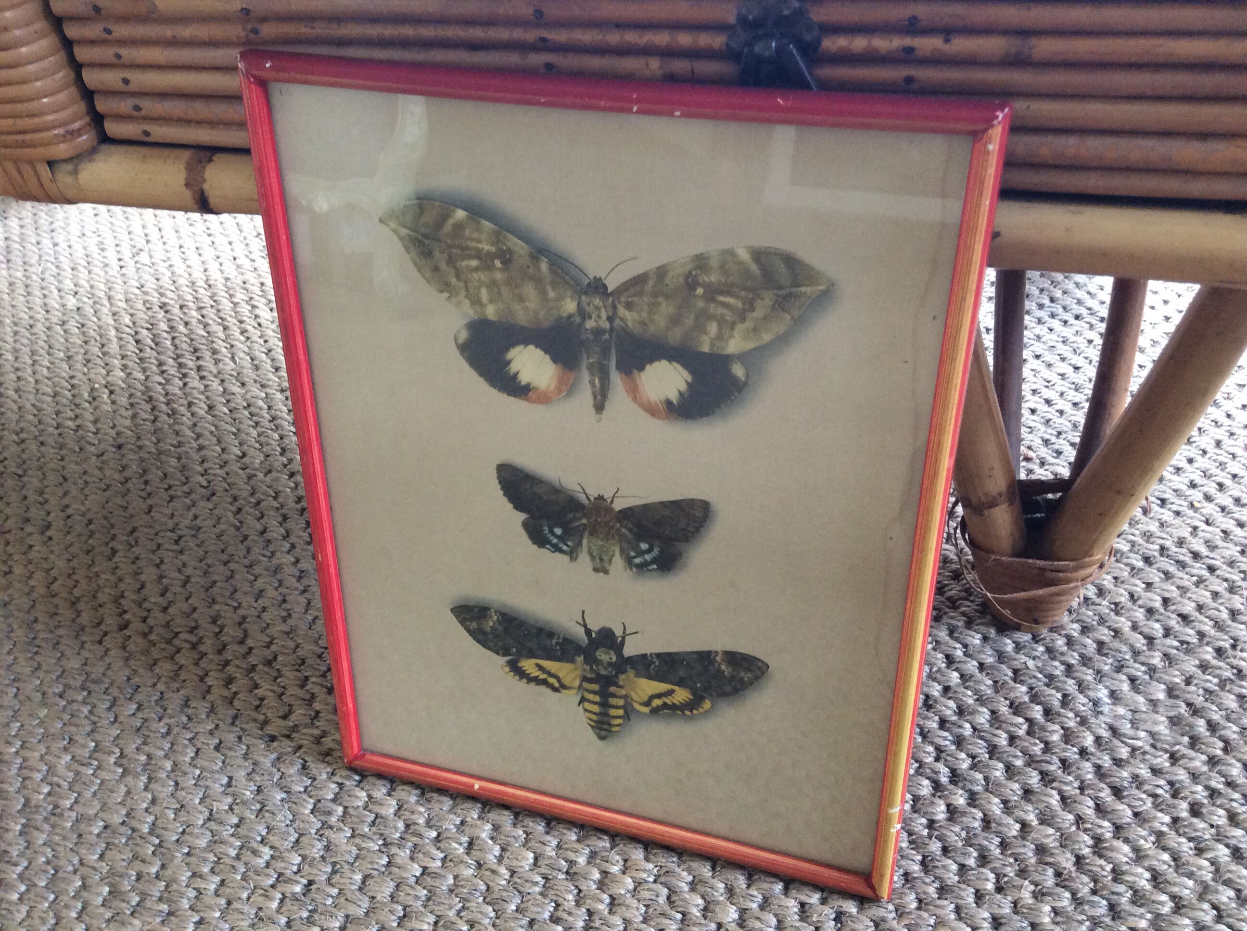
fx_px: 1151
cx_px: 624
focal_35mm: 32
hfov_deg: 56.9
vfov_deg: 44.1
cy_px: 466
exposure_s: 1/25
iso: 125
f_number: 2.4
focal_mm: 3.3
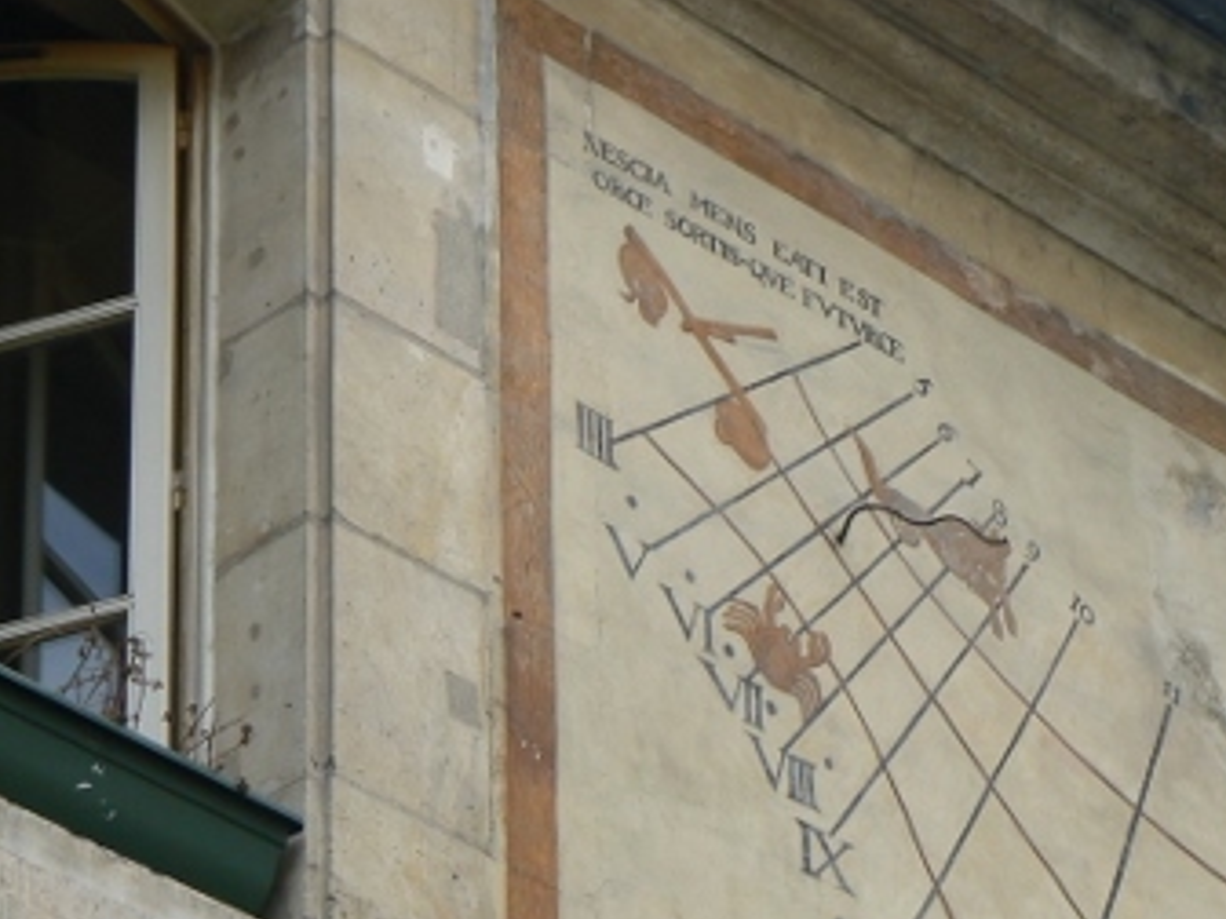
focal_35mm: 236
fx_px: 8358
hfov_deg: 8.4
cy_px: 744
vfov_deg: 6.3
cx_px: 930
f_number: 5.6
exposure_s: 1/125
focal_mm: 20.7
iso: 80
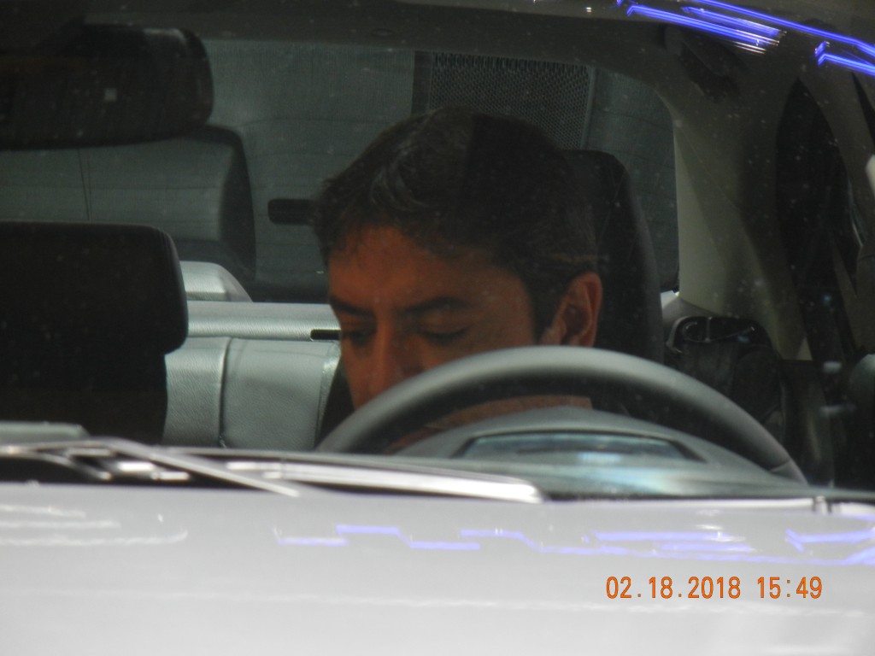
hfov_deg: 6.6
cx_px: 438
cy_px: 328
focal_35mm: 300
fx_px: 7583
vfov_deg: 5.0
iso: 400
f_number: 5.6
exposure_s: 1/21.2
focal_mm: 54
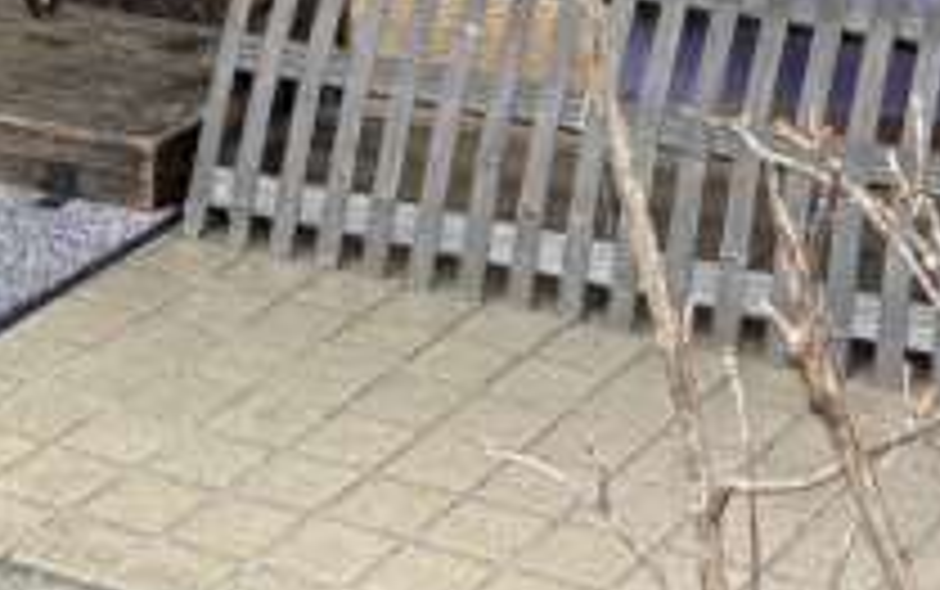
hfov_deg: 16.4
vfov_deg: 8.5
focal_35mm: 127
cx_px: 457
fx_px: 3256
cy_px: -1234
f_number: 1.6
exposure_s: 1/121
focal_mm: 5.96
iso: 125
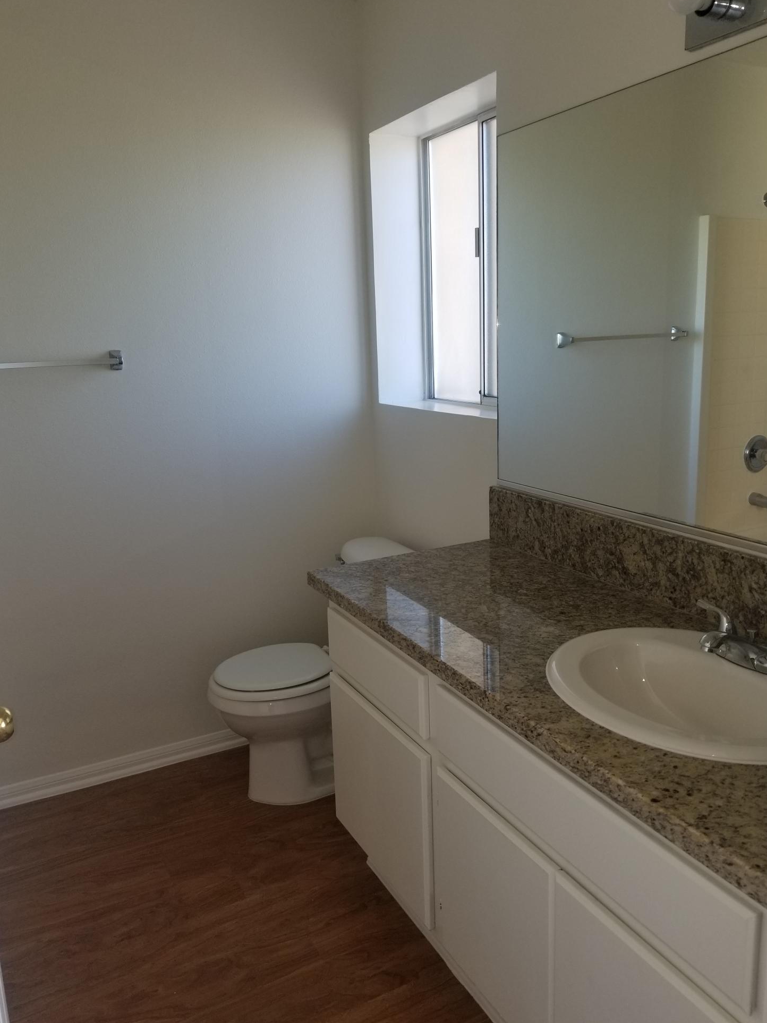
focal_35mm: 27
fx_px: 798
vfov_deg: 65.3
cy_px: 498
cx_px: 389
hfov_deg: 51.3
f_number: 1.7
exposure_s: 1/120
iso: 64
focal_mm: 4.3
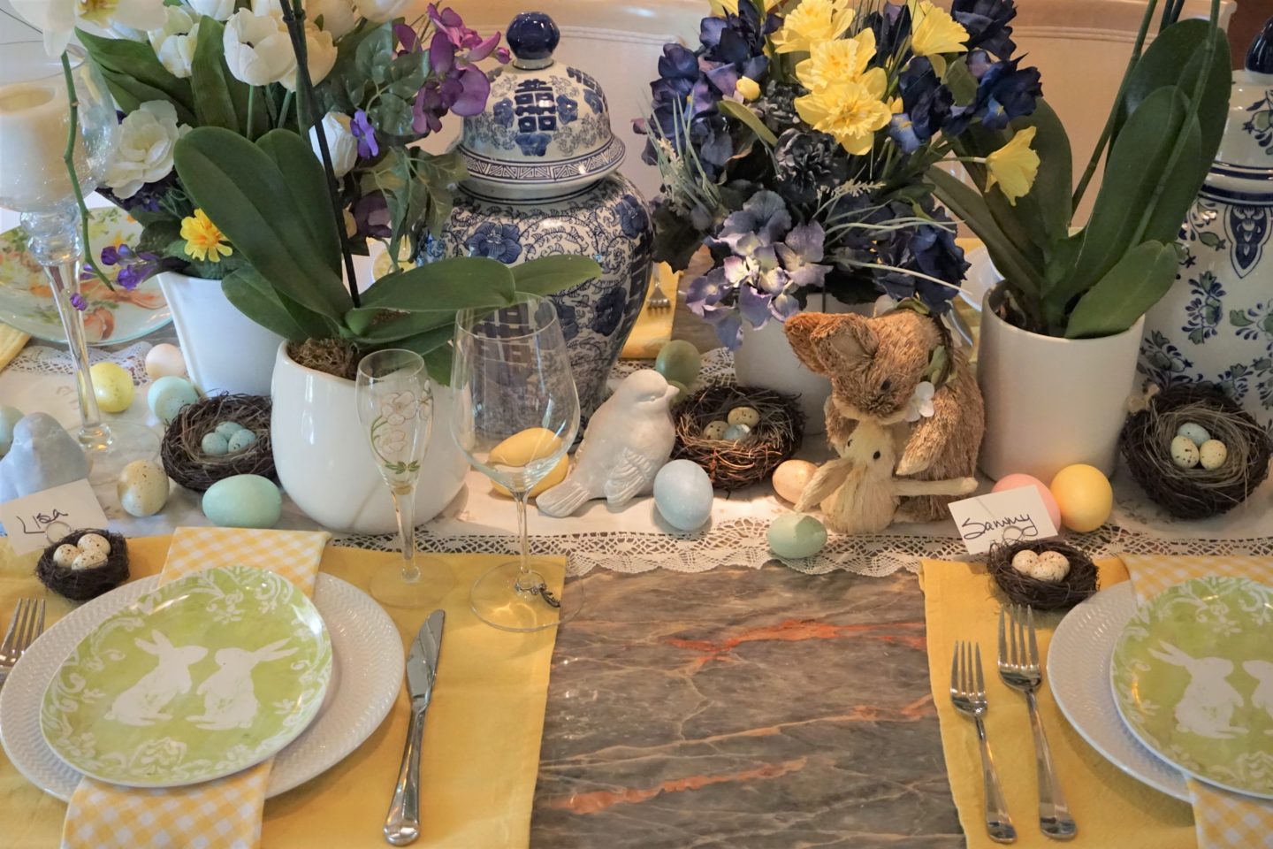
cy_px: 424
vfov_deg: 28.9
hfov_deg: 42.3
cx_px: 636
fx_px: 1644
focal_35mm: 46
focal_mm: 31
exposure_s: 1/60
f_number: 5
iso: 3200
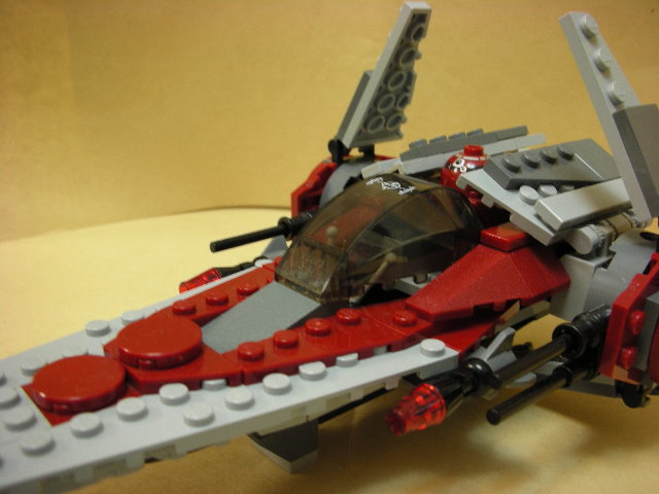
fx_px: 666
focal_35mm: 35
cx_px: 330
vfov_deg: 40.7
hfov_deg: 52.6
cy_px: 247
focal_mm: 5.8
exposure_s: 1/4.1
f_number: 3
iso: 113
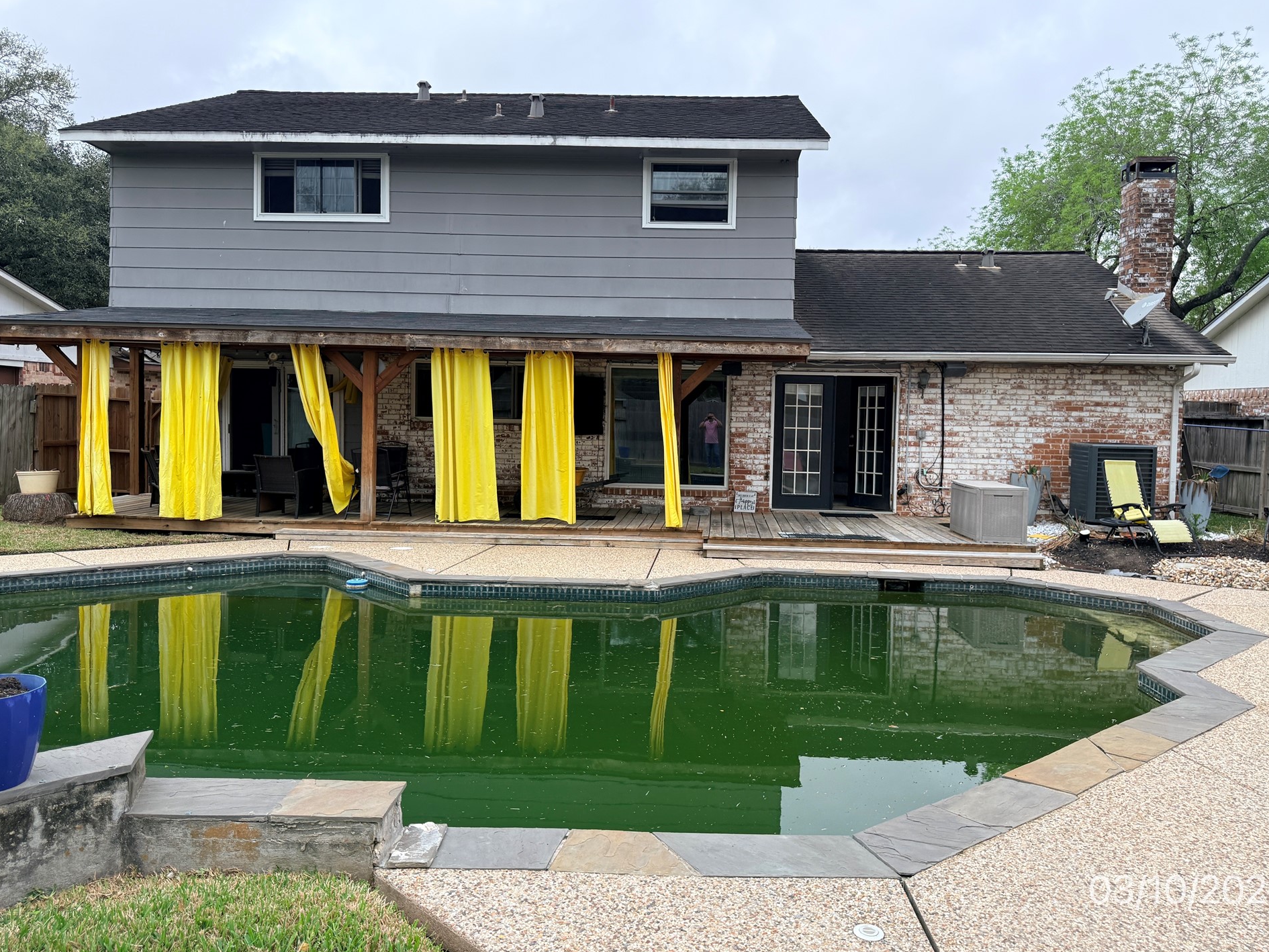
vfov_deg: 53.0
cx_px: 663
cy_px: 449
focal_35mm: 26
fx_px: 953
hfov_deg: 67.3
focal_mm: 6.76
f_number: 1.78
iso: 100
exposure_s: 1/2611
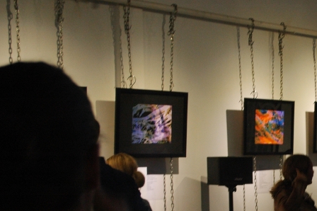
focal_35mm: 97
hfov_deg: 20.5
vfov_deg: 13.9
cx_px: 301
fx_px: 855
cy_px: 192
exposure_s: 1/8
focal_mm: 29
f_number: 4.8
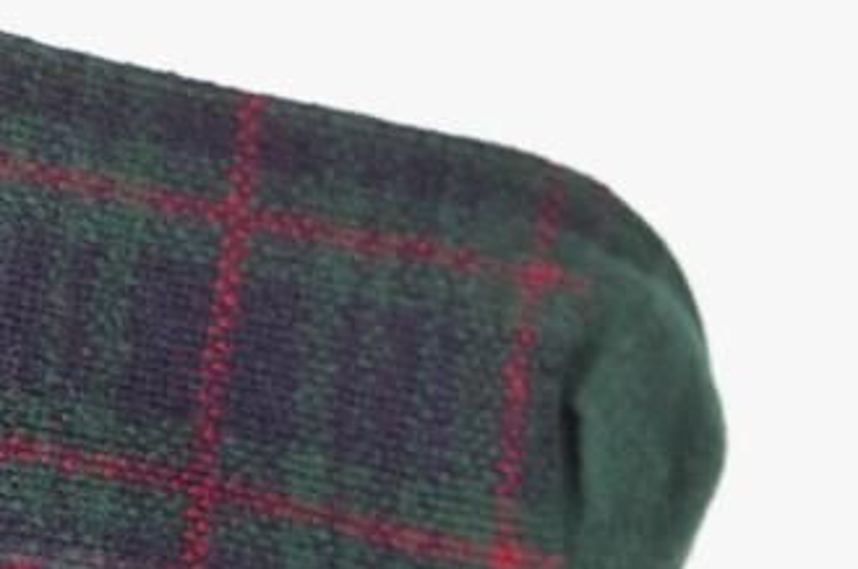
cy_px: 308
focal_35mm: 146
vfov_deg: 9.4
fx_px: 3473
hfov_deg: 13.9
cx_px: 42
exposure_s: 1/60
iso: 800
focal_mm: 40
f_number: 4
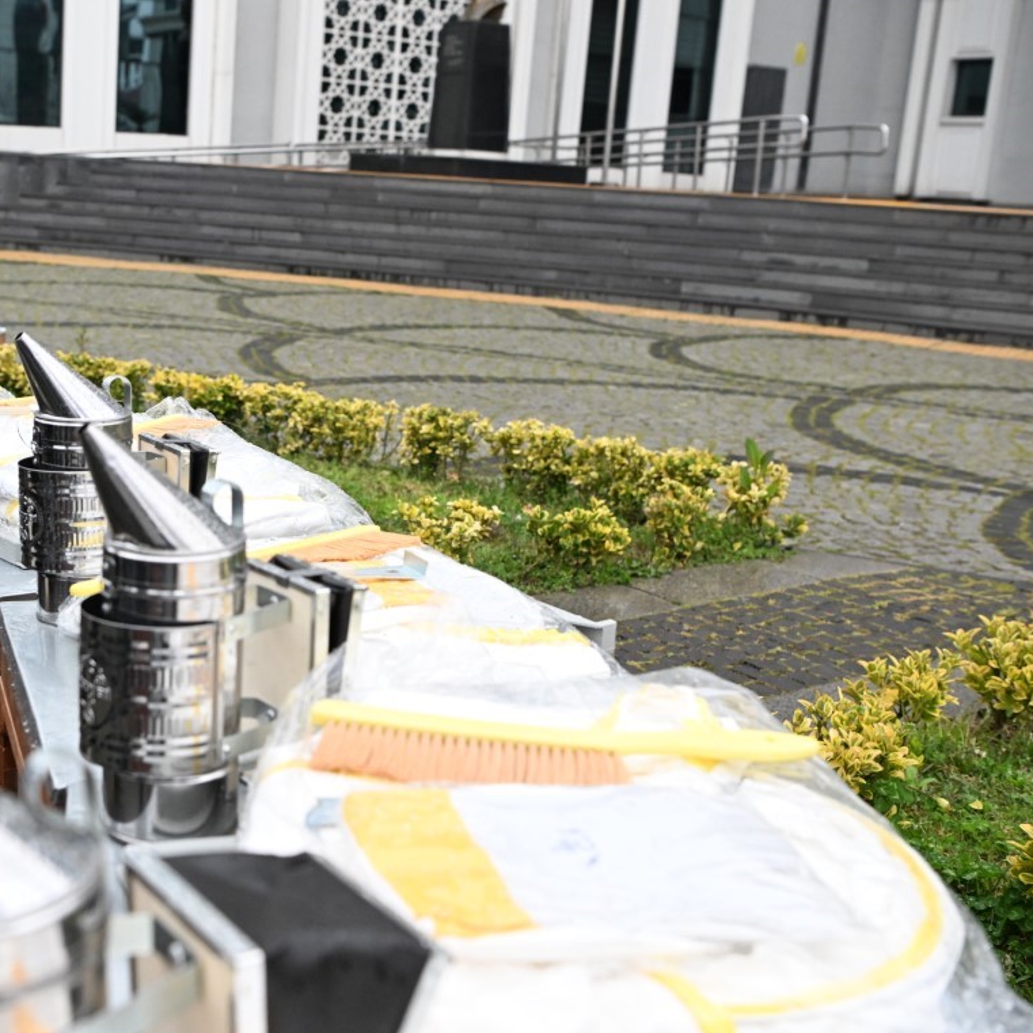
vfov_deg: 37.6
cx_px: 289
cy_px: 516
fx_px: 1519
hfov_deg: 36.9
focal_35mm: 45
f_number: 5
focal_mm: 35
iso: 3200
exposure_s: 1/5000
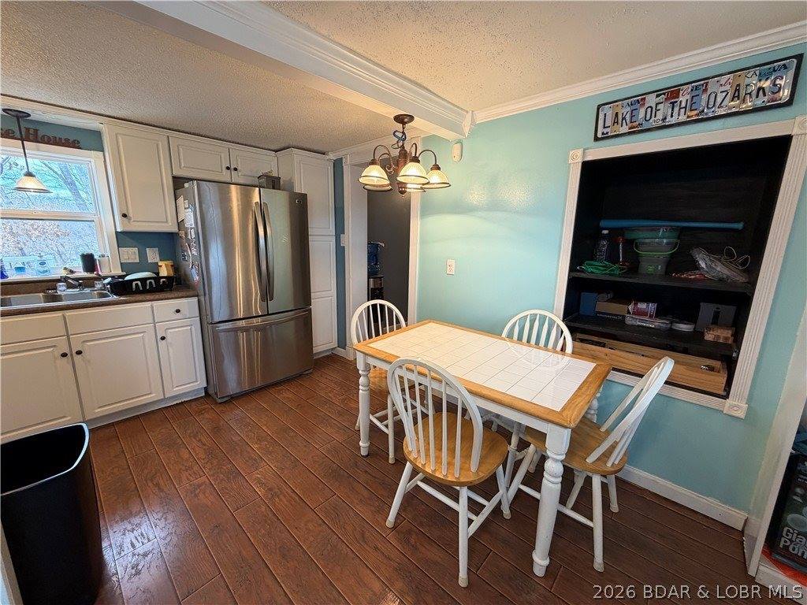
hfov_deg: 102.1
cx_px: 404
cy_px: 302
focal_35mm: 14
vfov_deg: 85.7
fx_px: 326
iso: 160
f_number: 2.2
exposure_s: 1/60
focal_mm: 2.22
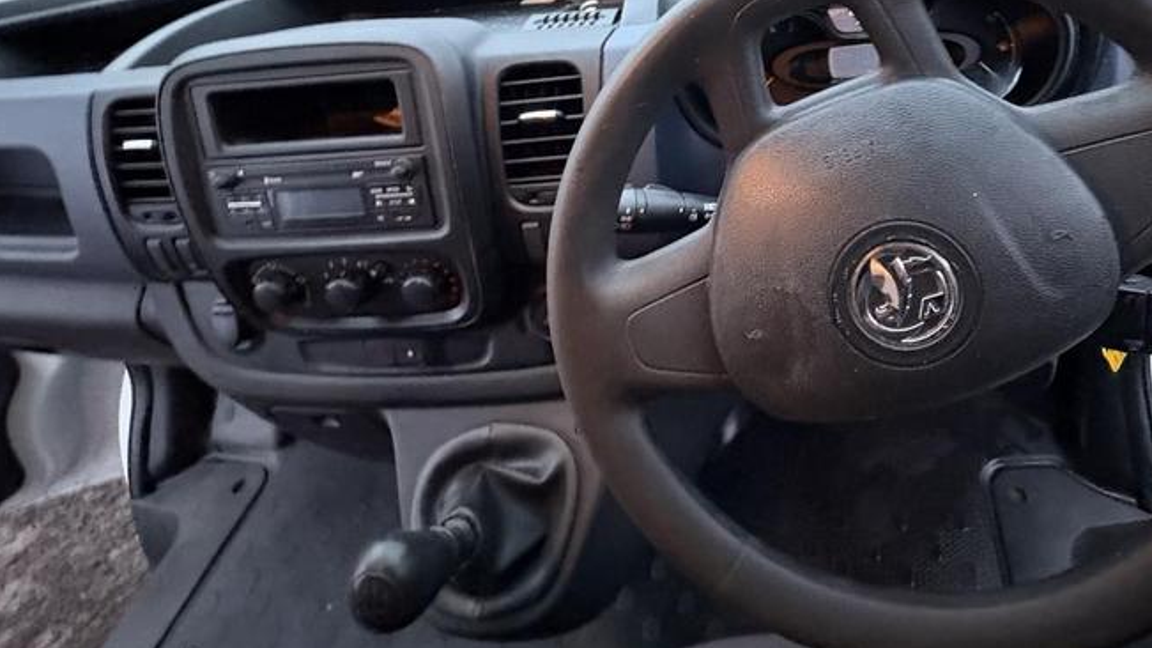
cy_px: 103
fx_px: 641
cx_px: 756
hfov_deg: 81.4
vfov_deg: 49.4
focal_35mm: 21
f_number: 2.2
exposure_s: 1/30
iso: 1250
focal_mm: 2.22
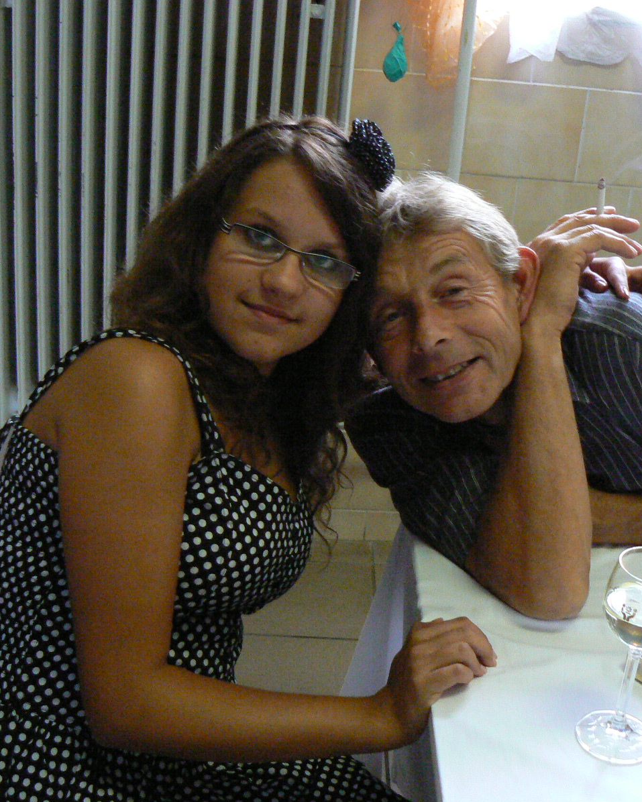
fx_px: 1116
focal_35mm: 47
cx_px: 386
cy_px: 402
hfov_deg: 32.0
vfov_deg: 39.5
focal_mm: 6
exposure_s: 1/40
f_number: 2.8
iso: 400
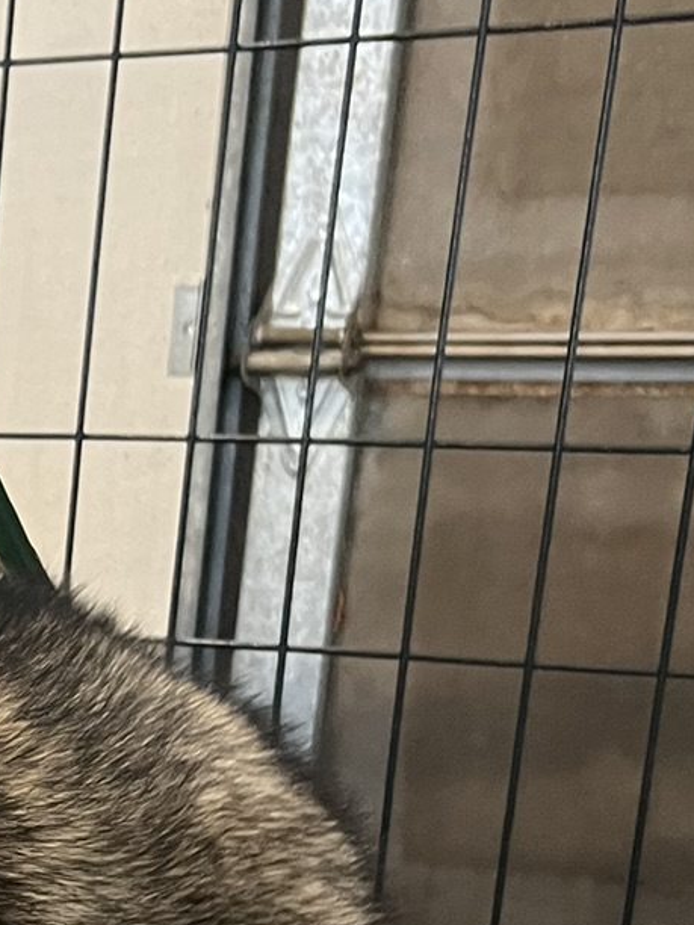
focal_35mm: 87
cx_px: -454
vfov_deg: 21.3
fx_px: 2326
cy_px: 1044
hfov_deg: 15.2
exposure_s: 1/60
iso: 500
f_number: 1.5
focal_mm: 5.7
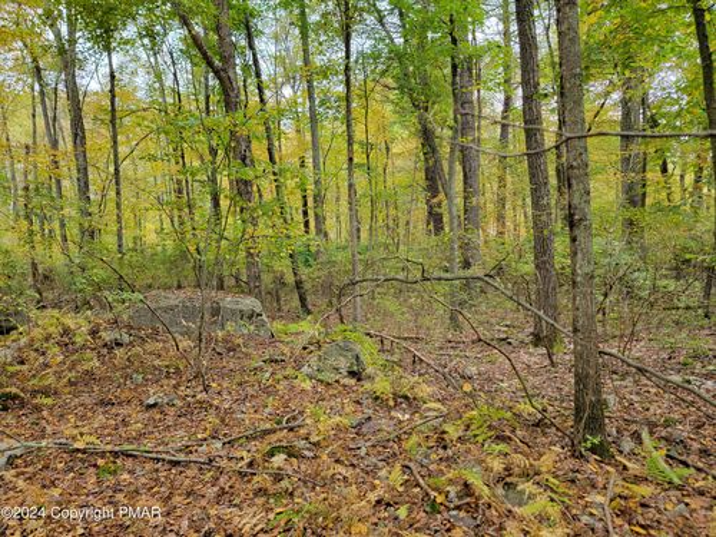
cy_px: 268
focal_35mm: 24
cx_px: 358
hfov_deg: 71.6
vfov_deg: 56.8
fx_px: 496
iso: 125
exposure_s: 1/120
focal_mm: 6.7
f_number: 1.8
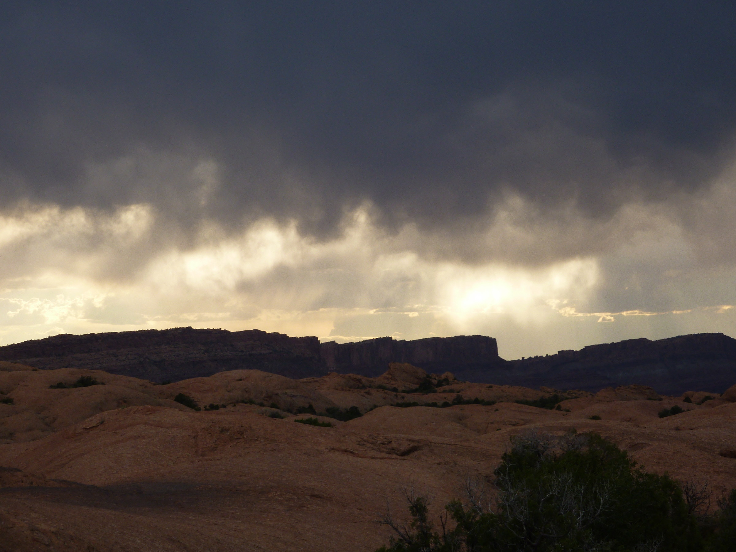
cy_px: 276
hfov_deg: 17.7
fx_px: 2360
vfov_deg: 13.3
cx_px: 368
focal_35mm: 111
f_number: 4.4
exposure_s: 1/320
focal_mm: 18.2
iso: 80
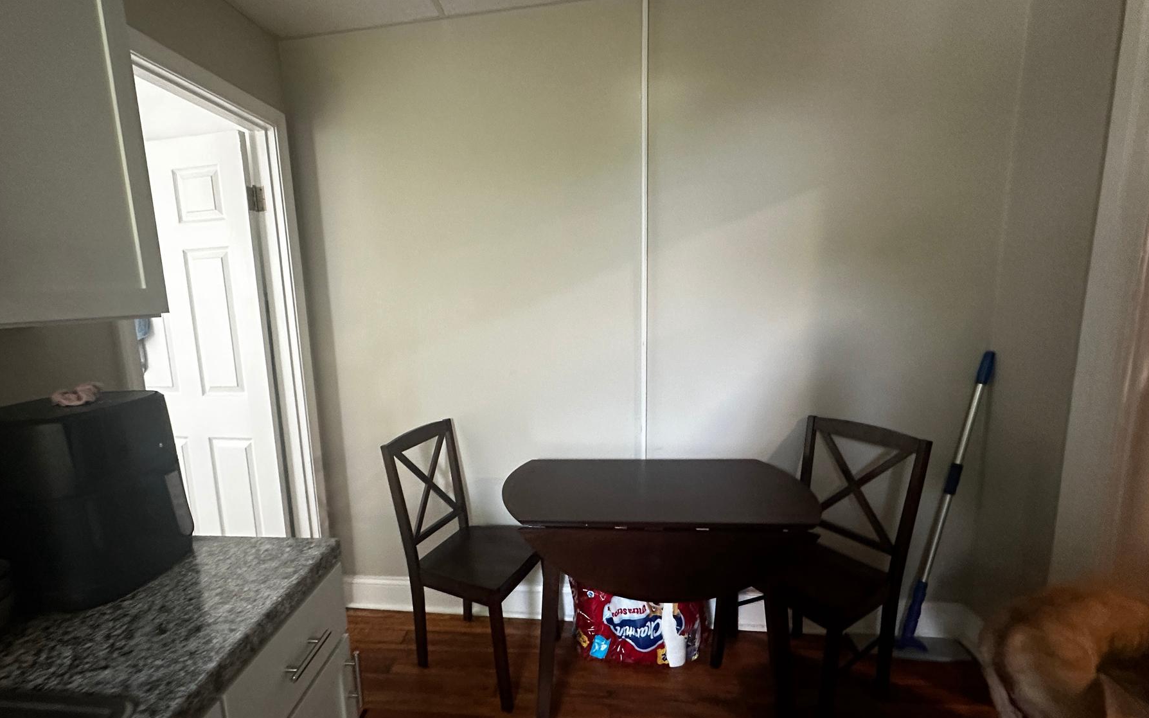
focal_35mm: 17
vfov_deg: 67.9
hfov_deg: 94.0
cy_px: 381
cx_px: 510
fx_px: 532
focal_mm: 2.22
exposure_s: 1/60
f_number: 2.2
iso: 500
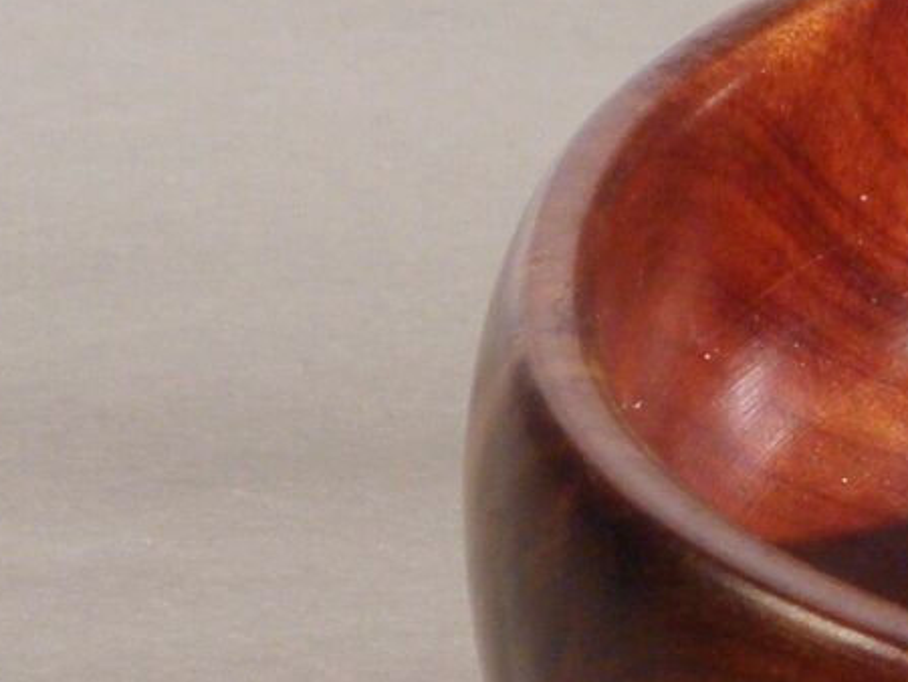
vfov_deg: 3.3
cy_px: 654
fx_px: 11941
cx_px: 1939
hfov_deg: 4.3
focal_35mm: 455
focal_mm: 14.3
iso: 100
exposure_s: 1/160
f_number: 4.4
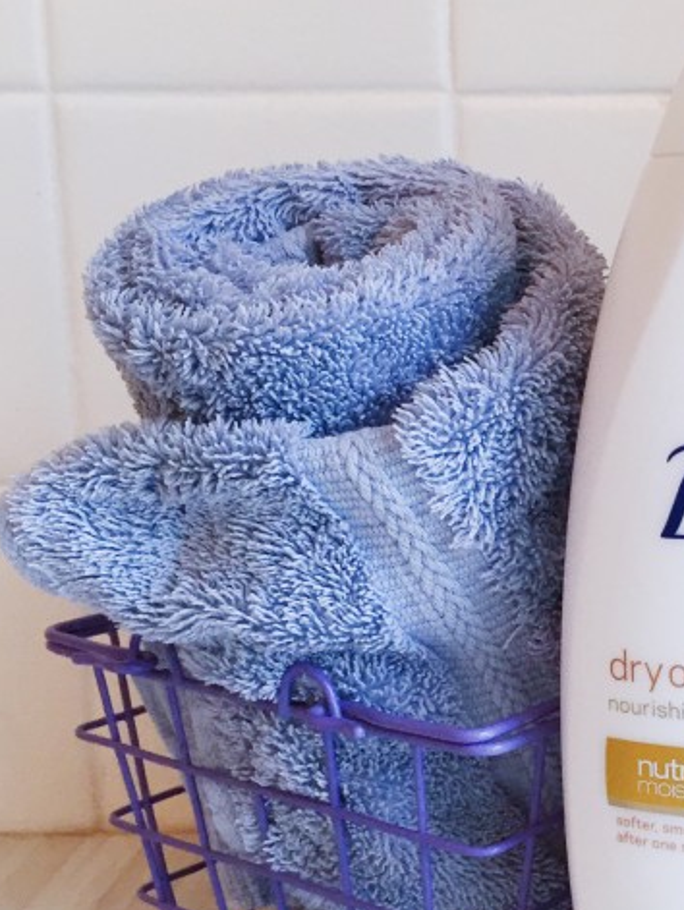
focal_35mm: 63
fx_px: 1658
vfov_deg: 30.6
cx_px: 680
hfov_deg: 22.4
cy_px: 535
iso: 40
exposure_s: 1/30
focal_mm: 4.15
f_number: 2.2
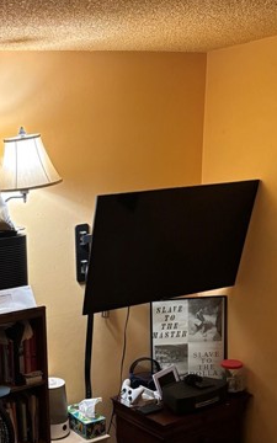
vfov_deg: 39.8
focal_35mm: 49
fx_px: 592
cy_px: 340
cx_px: 16
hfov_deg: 25.3
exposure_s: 1/40
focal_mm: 5.96
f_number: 1.6
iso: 500
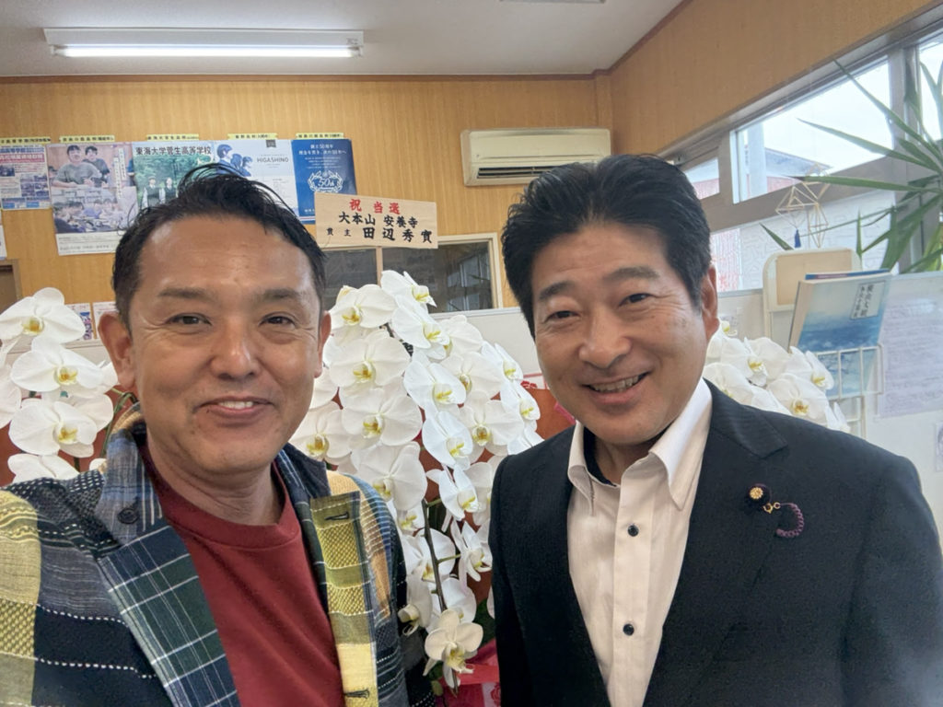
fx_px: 627
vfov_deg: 58.9
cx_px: 472
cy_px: 354
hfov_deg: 73.9
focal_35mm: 23
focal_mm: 2.69
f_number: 1.9
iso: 160
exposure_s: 1/100
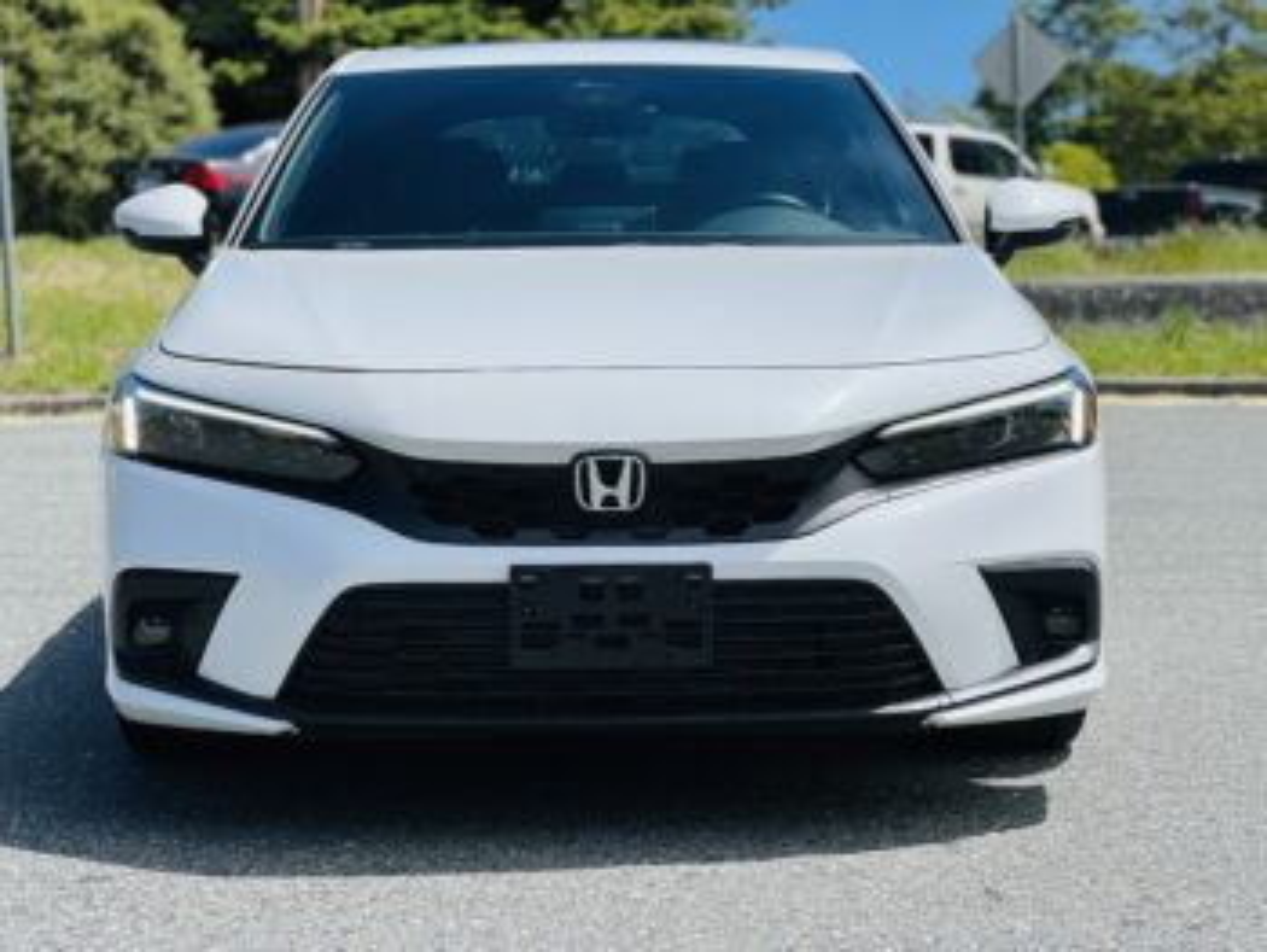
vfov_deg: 19.2
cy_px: 476
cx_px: 634
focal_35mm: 77
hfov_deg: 25.3
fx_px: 2820
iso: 32
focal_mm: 9
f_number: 2.8
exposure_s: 1/1277
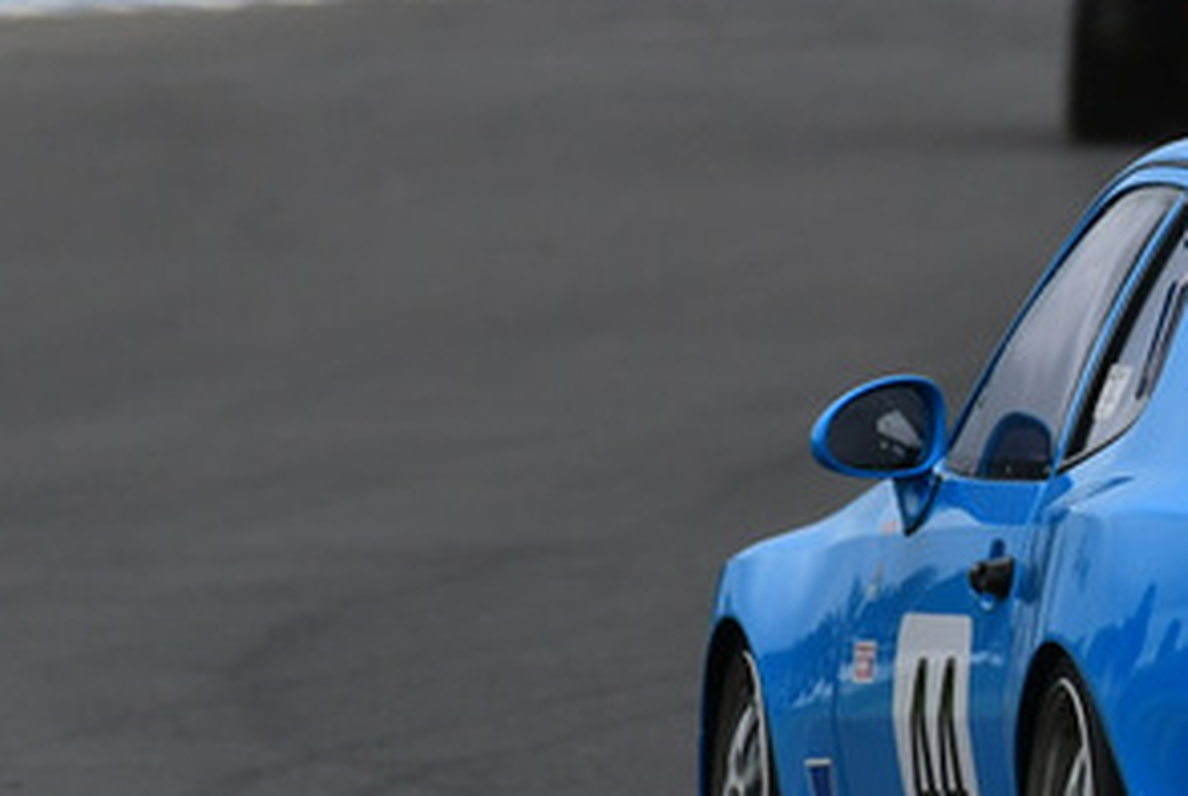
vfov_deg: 0.7
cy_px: 145
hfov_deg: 1.1
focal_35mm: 1956
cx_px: 1418
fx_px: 64644
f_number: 10
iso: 320
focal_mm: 480
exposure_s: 1/640
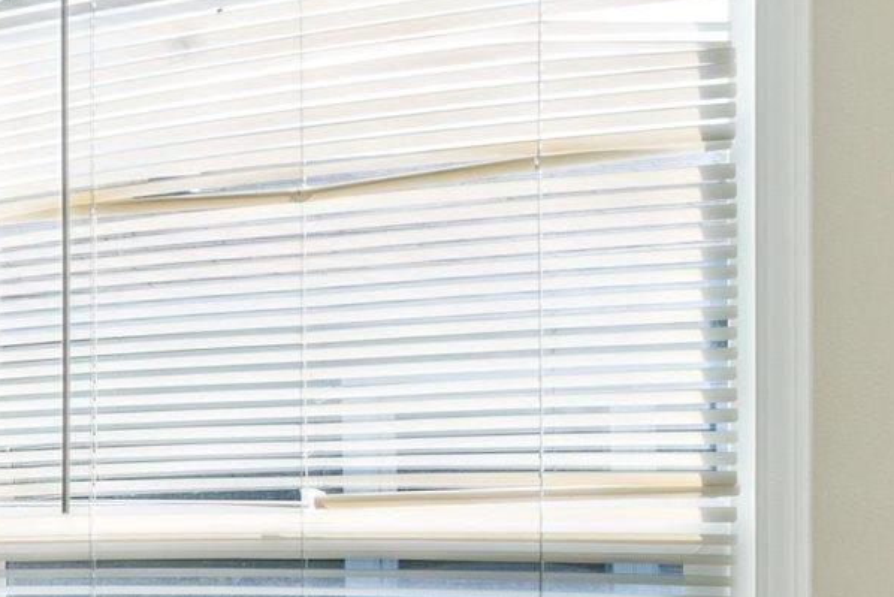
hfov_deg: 14.1
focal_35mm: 80
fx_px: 1976
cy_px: 543
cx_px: -1371
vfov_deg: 16.9
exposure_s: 1/50
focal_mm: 15.5
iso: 400
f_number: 13
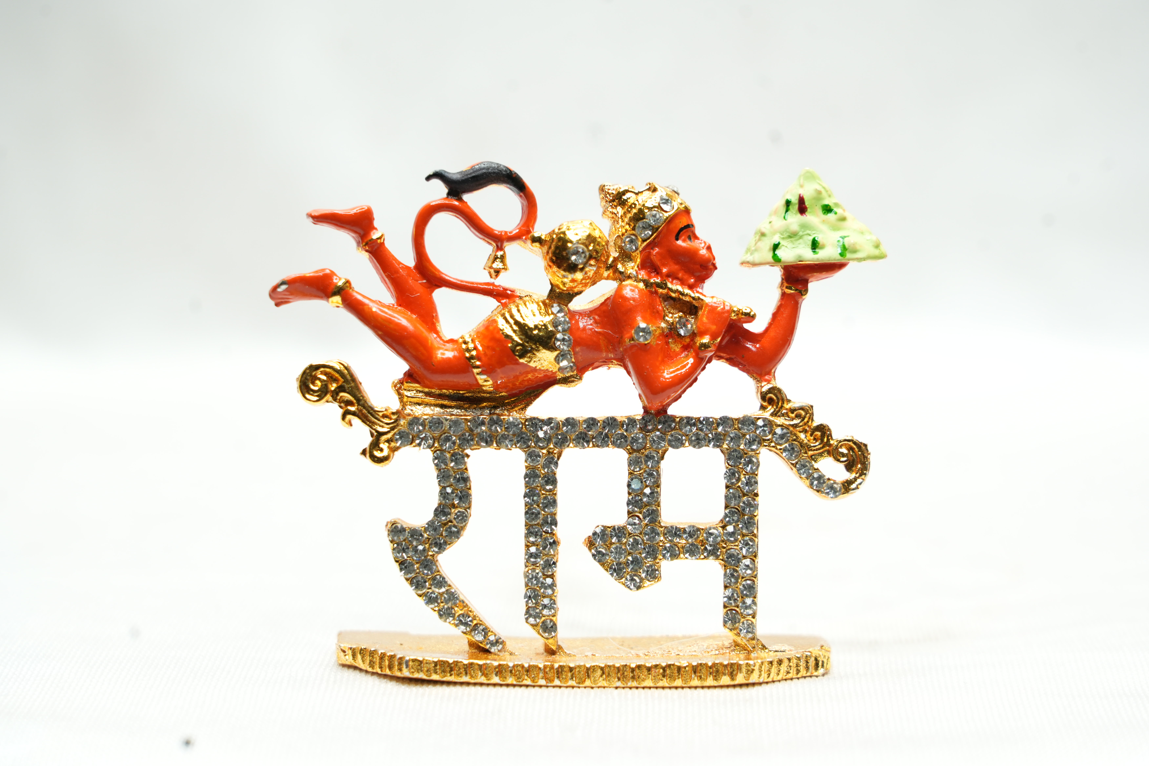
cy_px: 383
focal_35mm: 105
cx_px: 574
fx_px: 3351
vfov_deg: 13.0
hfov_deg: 19.5
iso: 640
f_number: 7.1
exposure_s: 1/50
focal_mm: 105
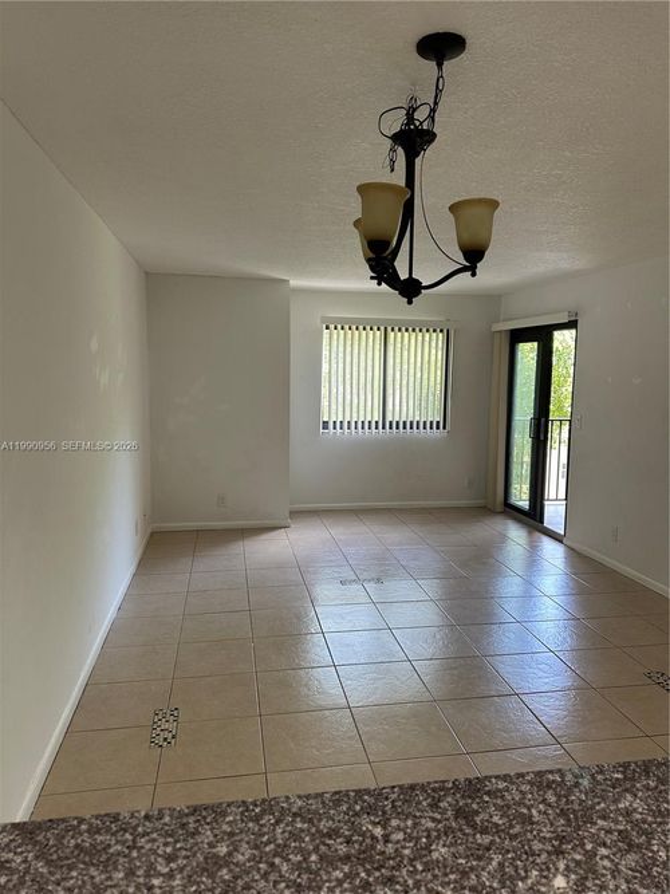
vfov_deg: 71.6
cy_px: 447
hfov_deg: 56.8
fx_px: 620
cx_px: 335
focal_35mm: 24
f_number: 1.78
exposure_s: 1/120
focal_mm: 6.86
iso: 160
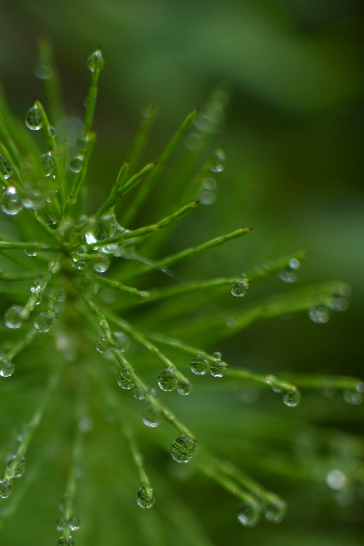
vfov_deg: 20.6
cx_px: 74
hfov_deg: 14.0
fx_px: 1469
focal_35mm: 97
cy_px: 492
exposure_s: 1/640
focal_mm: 35
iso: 100
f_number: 1.8
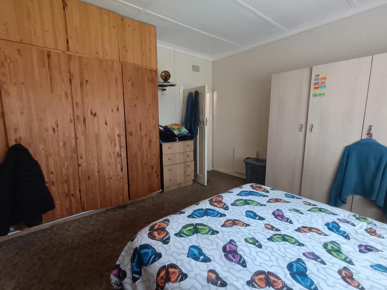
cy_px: 145
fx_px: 190
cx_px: 194
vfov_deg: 74.7
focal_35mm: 17
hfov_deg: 91.0
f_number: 2.2
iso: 1012
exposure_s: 1/25
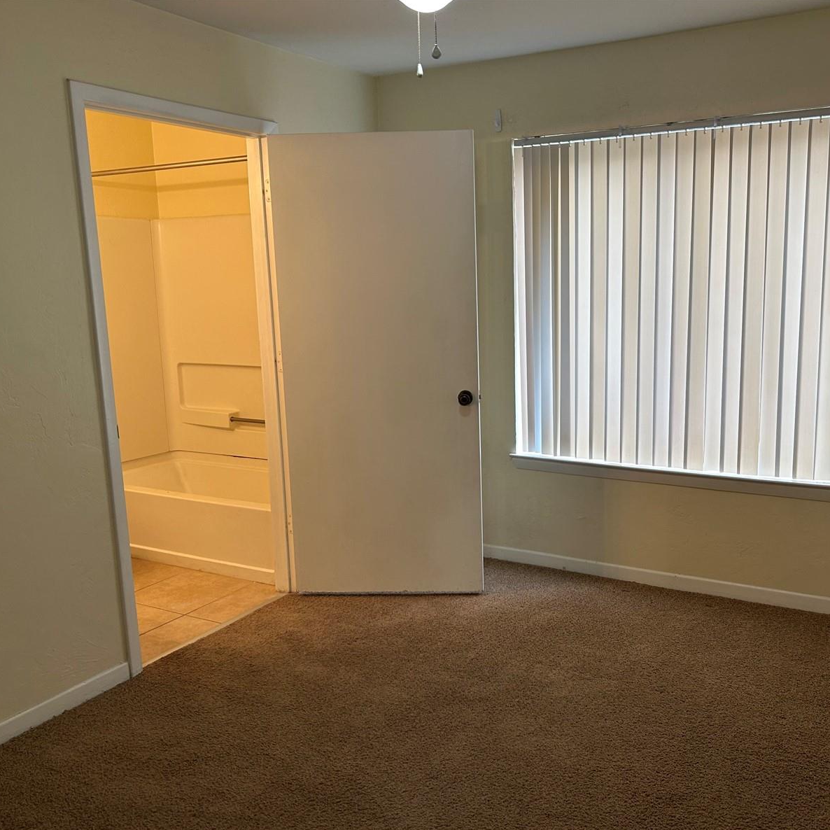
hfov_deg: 52.2
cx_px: 495
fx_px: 841
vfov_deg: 52.5
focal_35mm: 31
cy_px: 418
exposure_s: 1/60
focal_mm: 5.7
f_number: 1.5
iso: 64
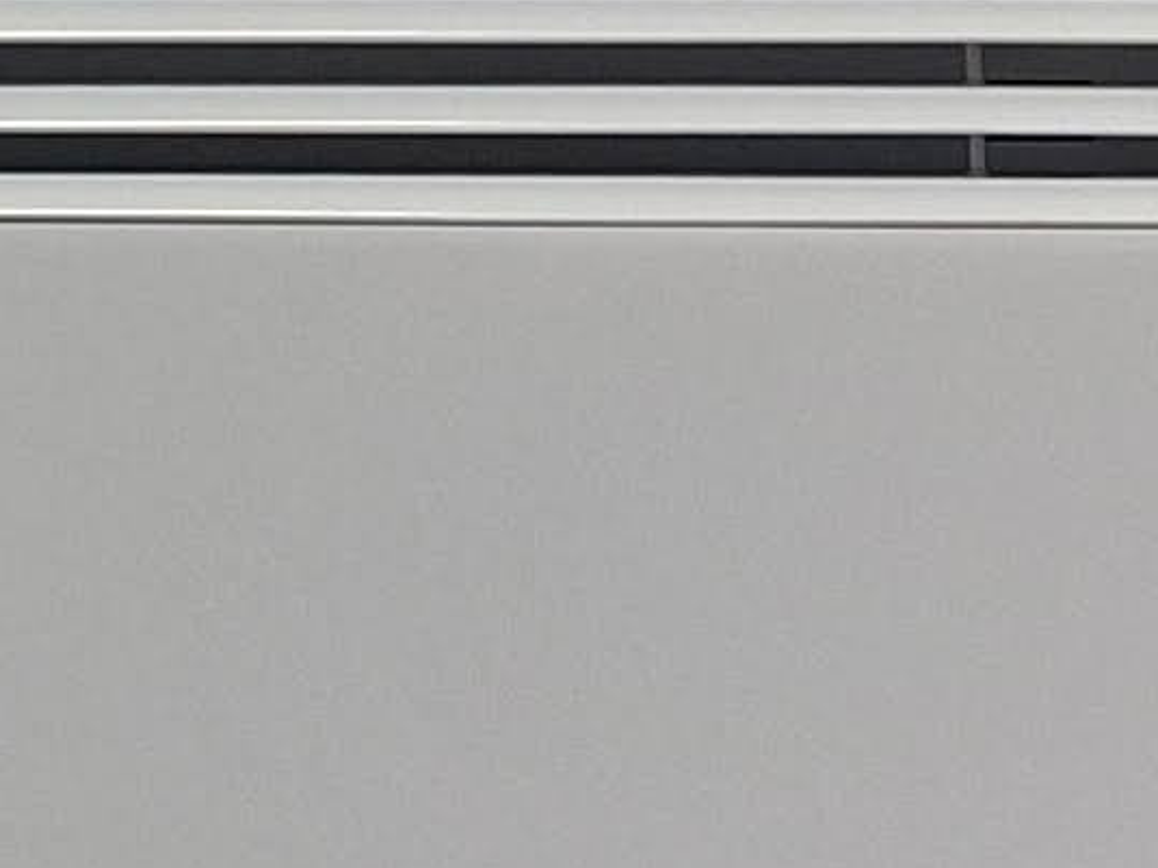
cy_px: 955
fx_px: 5753
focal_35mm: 172
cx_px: 2058
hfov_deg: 10.8
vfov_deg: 8.6
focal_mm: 5.54
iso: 200
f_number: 1.8
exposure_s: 1/100
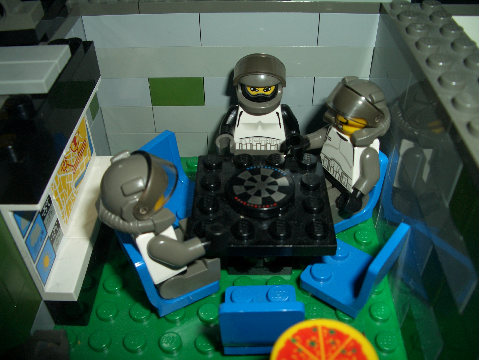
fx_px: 484
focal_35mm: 35
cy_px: 180
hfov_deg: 52.6
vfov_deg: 40.7
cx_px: 240
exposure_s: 1/60
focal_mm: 5.8
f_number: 4.3
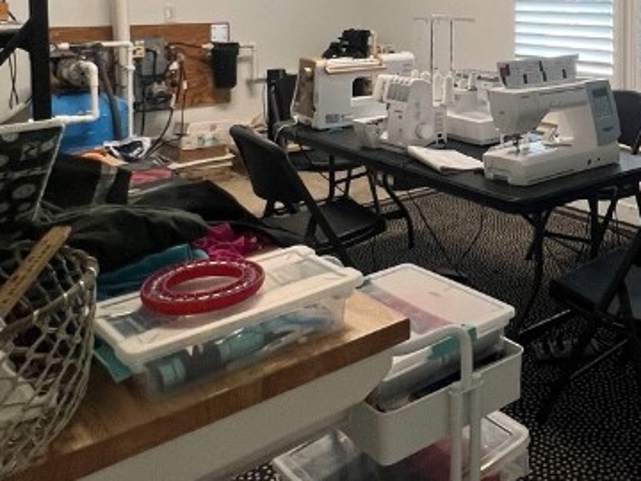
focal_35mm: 37
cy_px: 25
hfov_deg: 44.9
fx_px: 685
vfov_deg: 35.7
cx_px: 593
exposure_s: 1/60
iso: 160
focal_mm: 1.57
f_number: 1.8
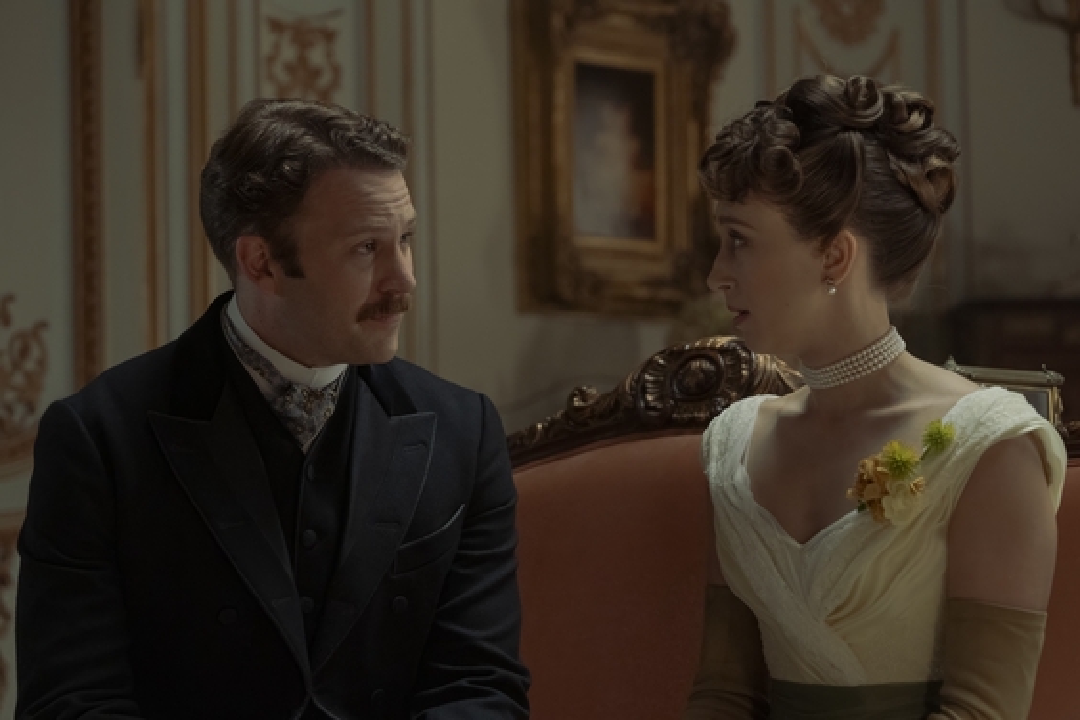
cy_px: 360
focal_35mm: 125
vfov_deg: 11.0
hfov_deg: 16.4
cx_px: 540
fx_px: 3750
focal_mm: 125
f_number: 5.6
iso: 6400
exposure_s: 1/100
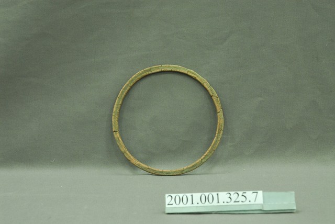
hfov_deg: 19.4
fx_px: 978
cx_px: 168
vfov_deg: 13.1
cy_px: 112
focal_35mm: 105
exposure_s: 1/6
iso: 1000
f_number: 10
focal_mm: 70
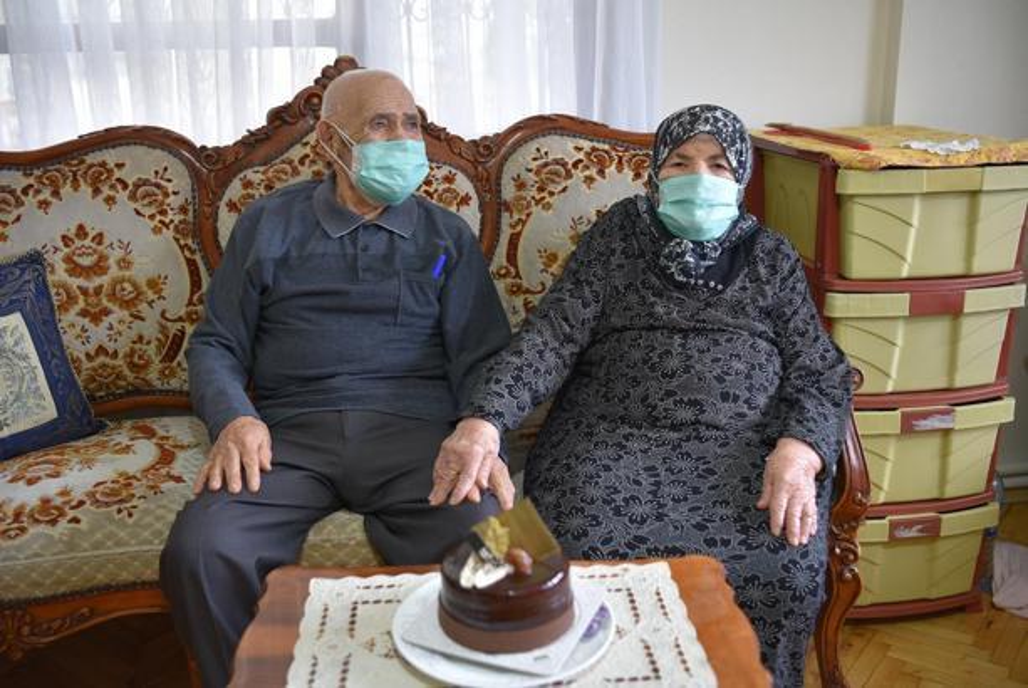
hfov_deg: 53.1
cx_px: 514
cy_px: 344
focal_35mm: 36
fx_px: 1029
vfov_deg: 37.0
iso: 1000
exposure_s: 1/30
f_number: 2.8
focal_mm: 36
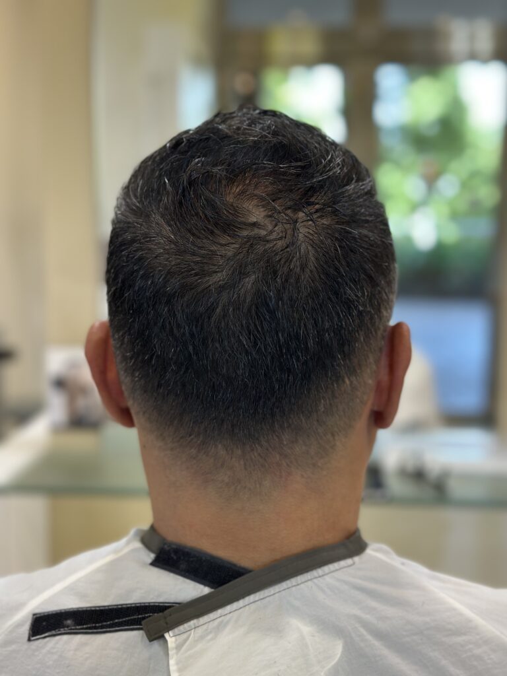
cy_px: 338
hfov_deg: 30.3
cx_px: 254
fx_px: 937
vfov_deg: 39.7
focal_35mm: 48
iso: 100
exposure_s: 1/100
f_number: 1.78
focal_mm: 6.86
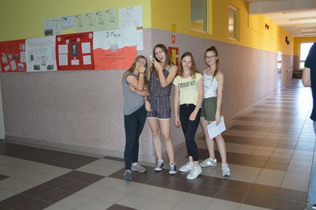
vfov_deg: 39.8
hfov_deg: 57.3
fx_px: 289
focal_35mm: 33
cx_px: 158
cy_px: 105
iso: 400
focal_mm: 22
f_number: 4
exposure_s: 1/60
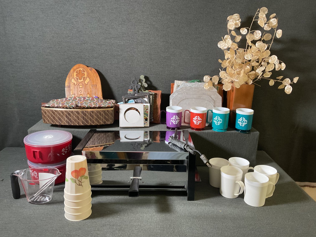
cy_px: 118
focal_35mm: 29
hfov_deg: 61.7
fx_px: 265
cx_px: 158
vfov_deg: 48.2
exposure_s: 1/60
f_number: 1.8
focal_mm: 3
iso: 200
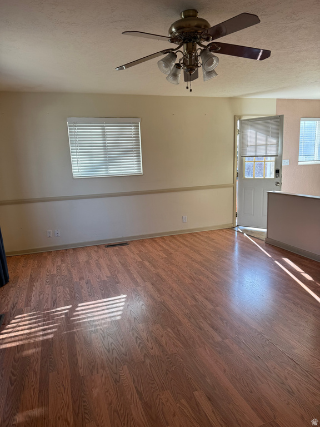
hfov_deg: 56.8
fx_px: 296
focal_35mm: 24
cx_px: 160
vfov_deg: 71.6
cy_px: 214
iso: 80
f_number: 1.78
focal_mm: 6.76
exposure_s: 1/183
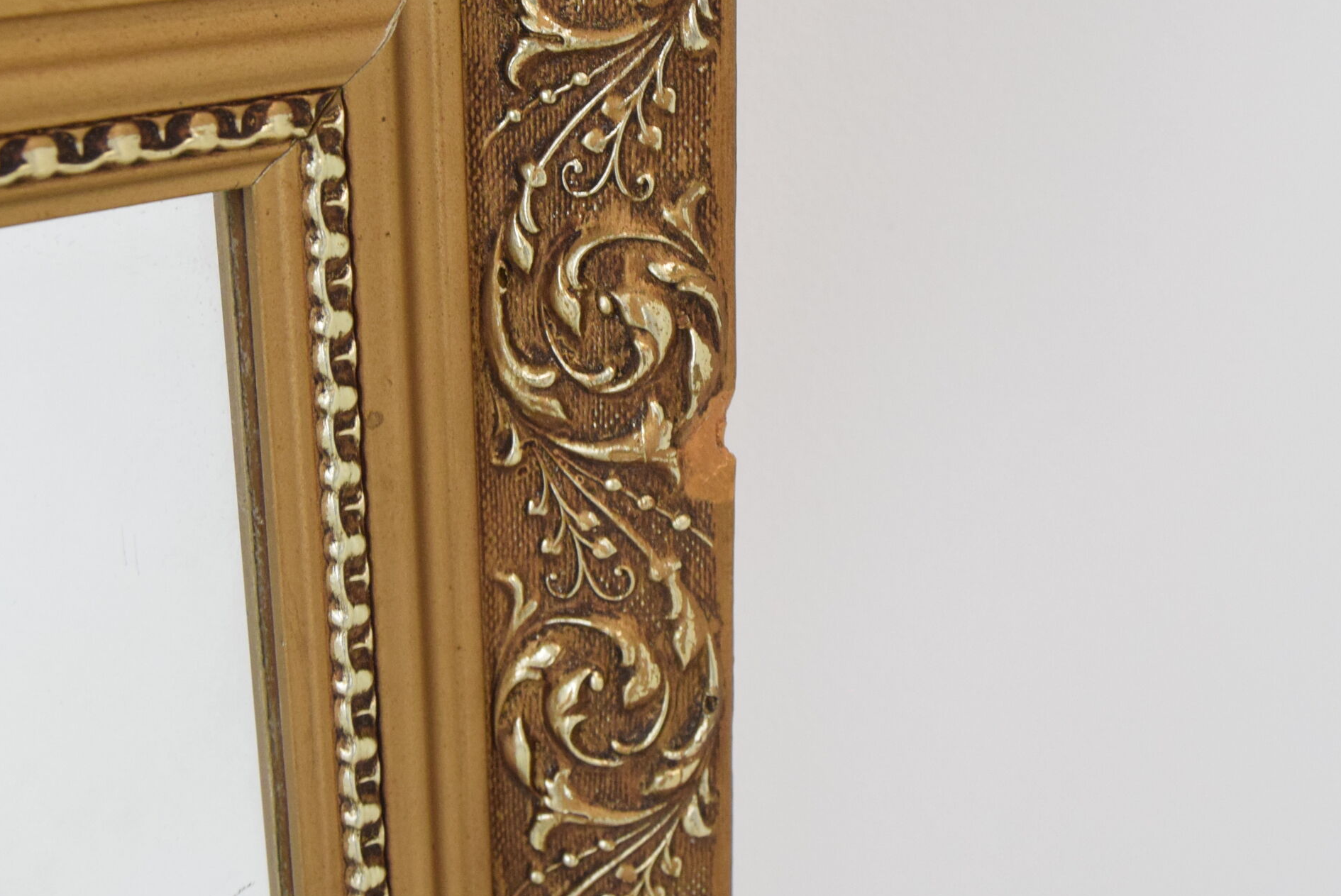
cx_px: 726
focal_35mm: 57
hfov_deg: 35.0
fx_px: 2125
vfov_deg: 23.7
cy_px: 321
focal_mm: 24
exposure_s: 1/160
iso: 1600
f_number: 6.3
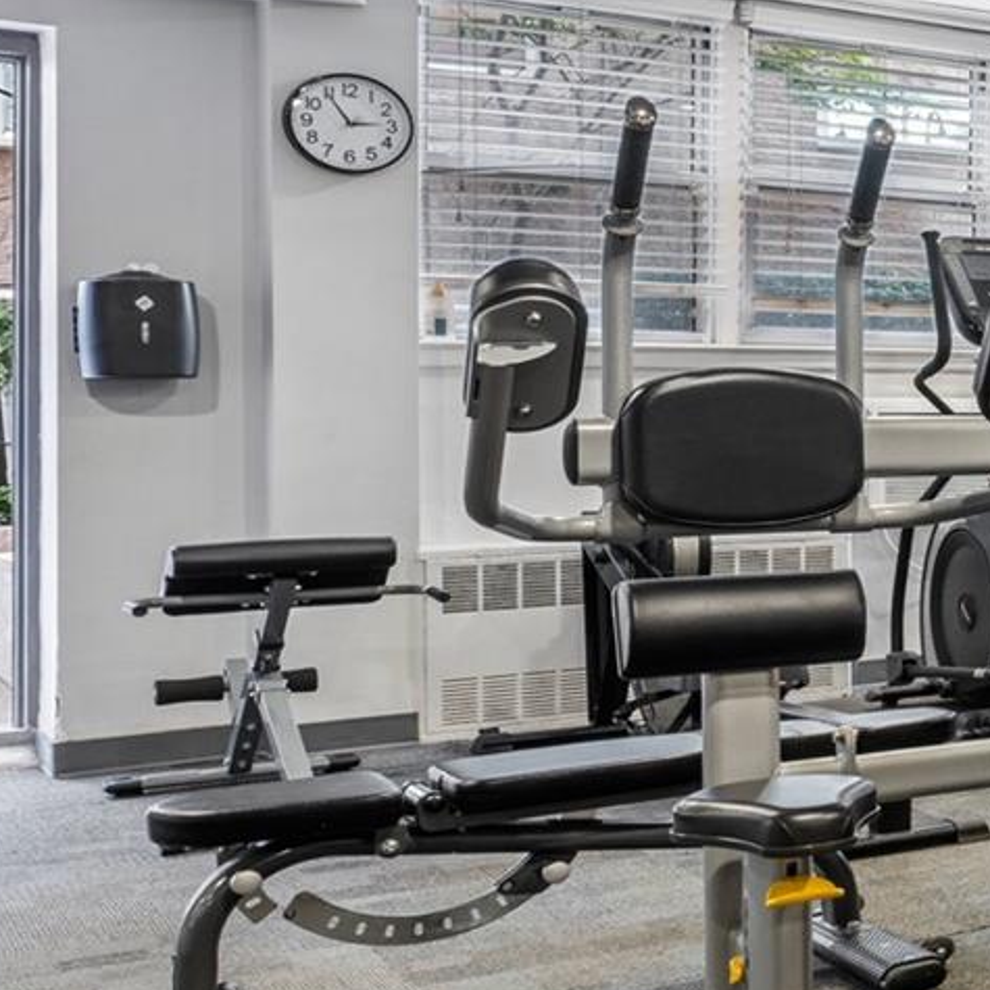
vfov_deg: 31.1
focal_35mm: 55
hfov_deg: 18.7
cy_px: 539
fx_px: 1780
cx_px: 2003
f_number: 14
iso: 640
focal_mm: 15
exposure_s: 1/2
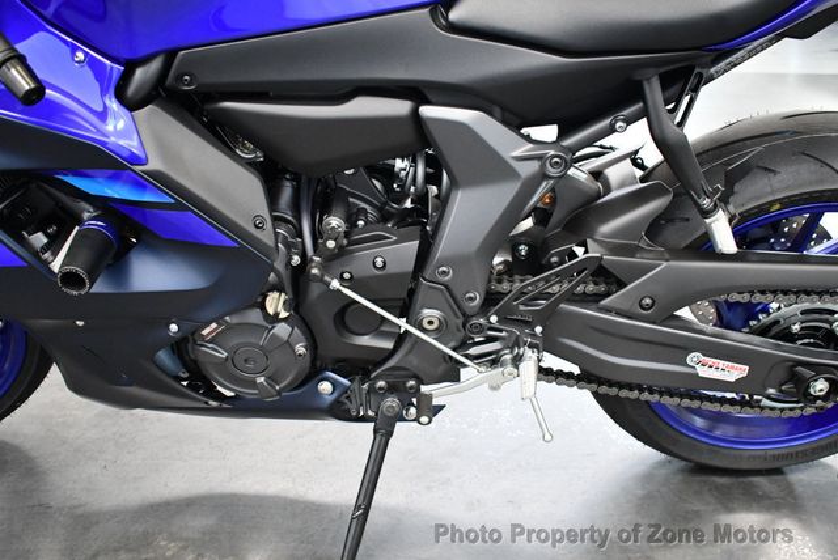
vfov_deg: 36.9
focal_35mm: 36
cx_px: 419
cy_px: 280
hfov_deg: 53.1
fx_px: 839
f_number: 3.5
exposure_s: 1/125
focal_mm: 18
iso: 2800
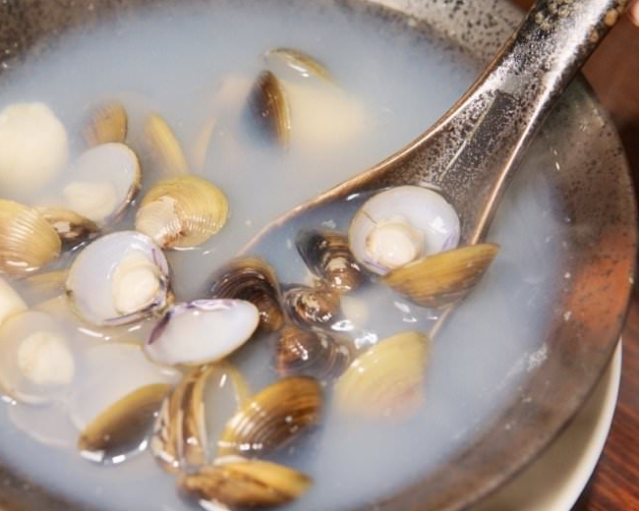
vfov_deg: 23.5
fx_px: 1229
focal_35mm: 65
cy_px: 304
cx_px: 242
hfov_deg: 29.0
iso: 640
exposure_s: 1/60
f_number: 4
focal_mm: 30
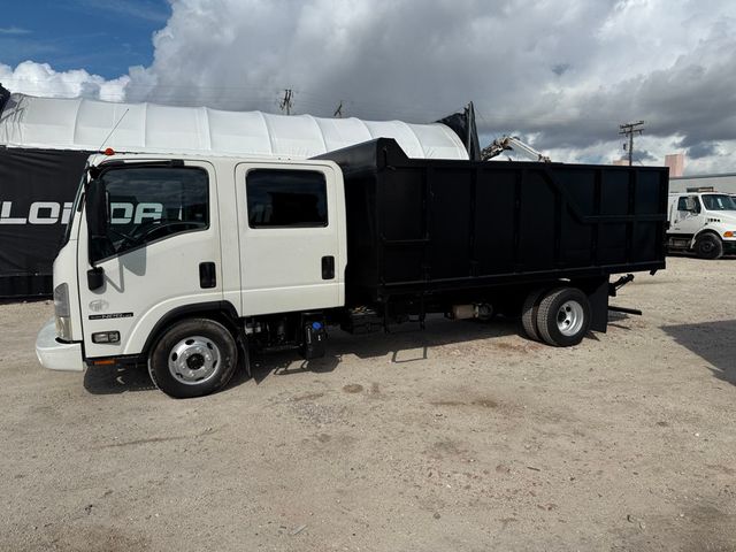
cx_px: 368
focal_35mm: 24
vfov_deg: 56.8
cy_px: 276
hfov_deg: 71.6
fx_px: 510
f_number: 1.78
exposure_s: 1/10309
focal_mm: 6.76
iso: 80
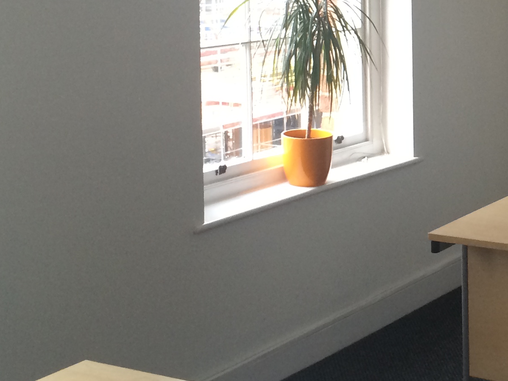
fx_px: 1160
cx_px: 545
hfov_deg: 23.3
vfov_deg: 18.4
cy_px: 51
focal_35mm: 79
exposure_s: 1/30
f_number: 2.2
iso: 100
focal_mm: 4.15
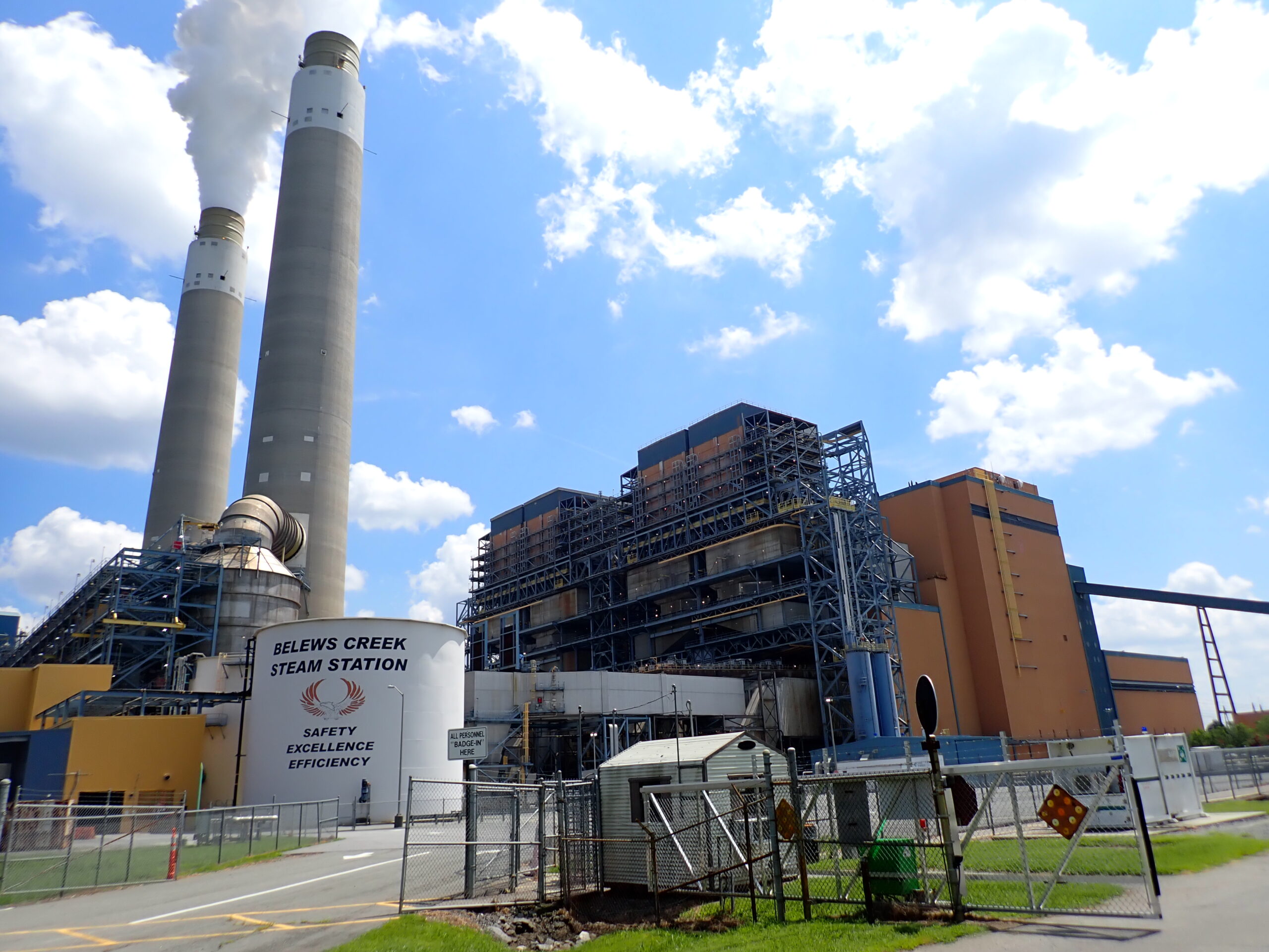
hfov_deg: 69.4
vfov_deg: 54.9
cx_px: 634
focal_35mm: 25
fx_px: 916
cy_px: 476
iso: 100
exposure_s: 1/200
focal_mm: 4.5
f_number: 8
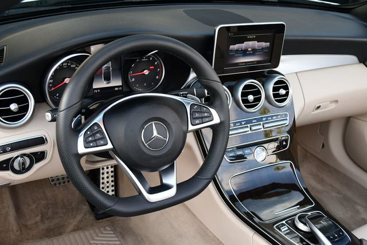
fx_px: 449
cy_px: 122
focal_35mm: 44
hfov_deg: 44.5
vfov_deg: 30.6
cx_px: 184
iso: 400
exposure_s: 1/250
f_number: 4
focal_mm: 22
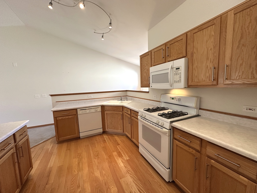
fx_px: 104
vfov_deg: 85.7
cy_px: 96
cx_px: 128
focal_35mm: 14
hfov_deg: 102.1
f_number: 2.2
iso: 250
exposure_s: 1/120
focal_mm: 2.22
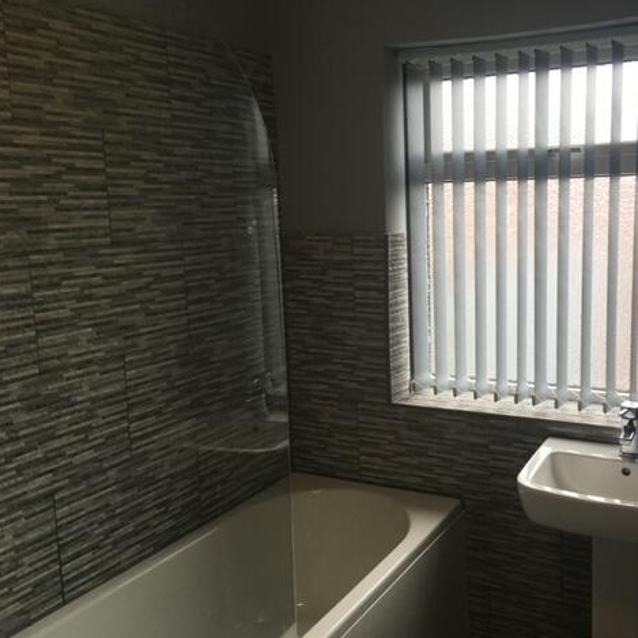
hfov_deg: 46.5
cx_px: 427
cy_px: 314
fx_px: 730
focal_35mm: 35
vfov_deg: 47.2
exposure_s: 1/100
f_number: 2.2
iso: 25
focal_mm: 4.15
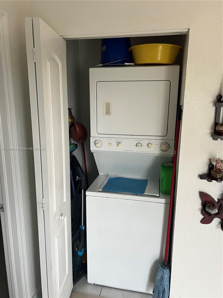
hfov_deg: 53.1
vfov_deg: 67.3
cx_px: 112
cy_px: 149
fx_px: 223
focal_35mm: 26
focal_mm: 5.7
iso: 160
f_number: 1.5
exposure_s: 1/60
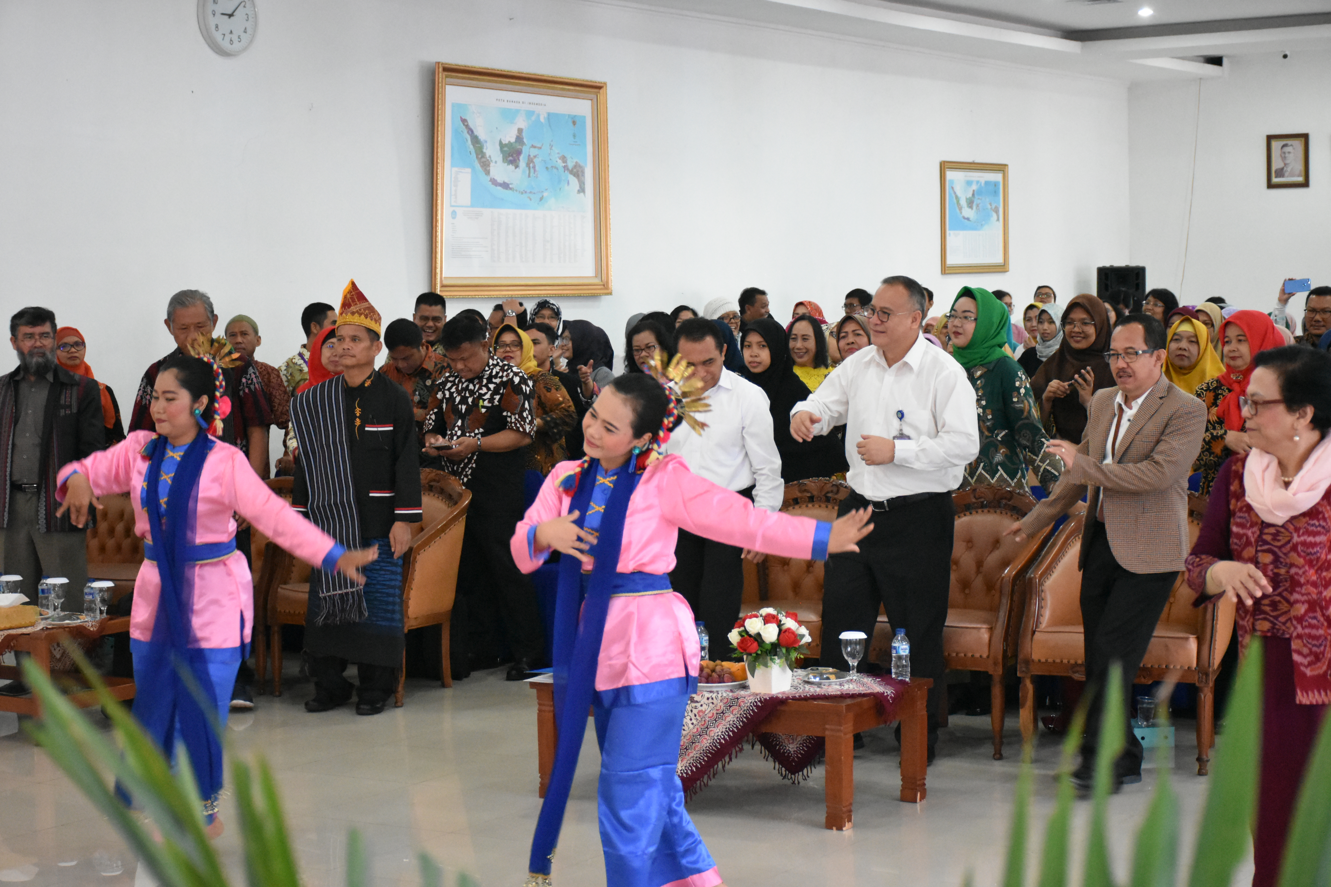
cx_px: 666
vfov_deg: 20.2
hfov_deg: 29.9
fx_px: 2495
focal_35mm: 68
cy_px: 444
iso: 6400
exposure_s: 1/60
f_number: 4.5
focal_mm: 45
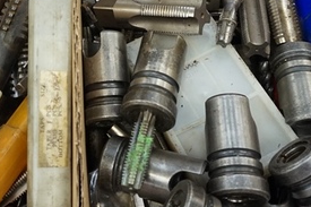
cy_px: 3
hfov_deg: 31.2
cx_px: 66
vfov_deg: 20.9
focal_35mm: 63
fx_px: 544
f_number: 4
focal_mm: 16
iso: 1250
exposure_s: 1/60
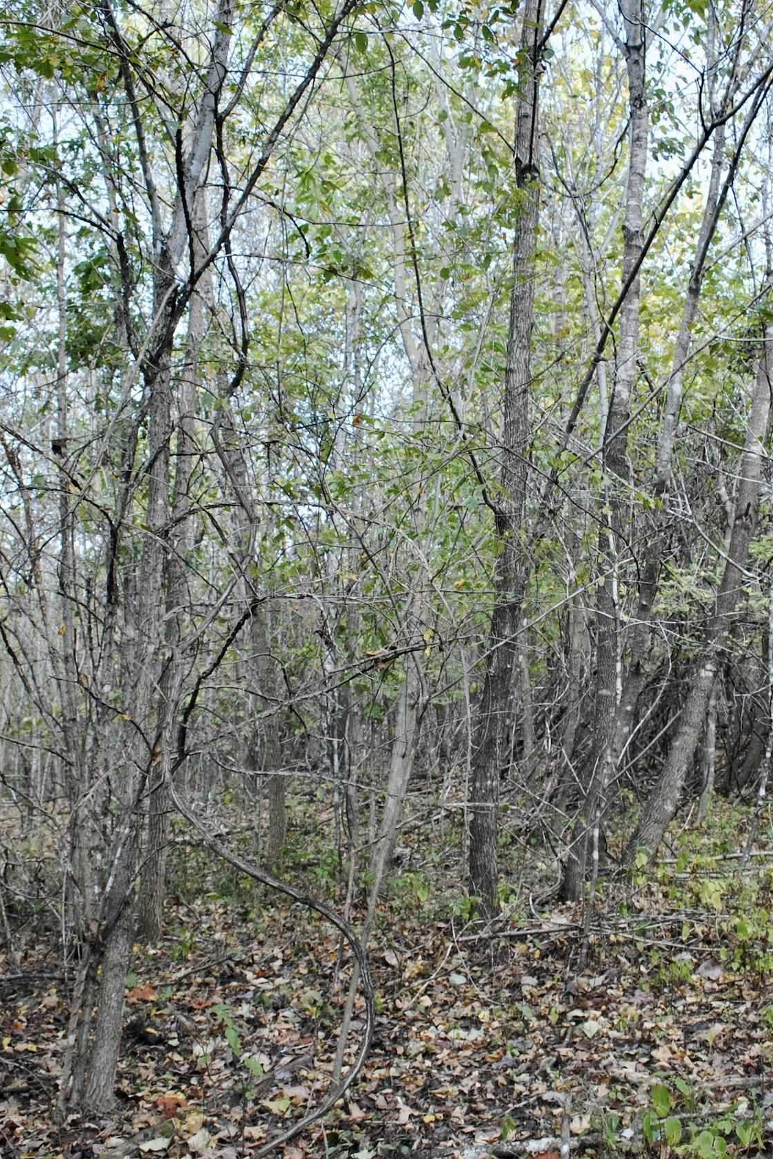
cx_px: 452
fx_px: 1321
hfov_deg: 32.6
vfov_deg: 47.4
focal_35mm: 41
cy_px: 587
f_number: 5
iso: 200
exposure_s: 1/100
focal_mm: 18
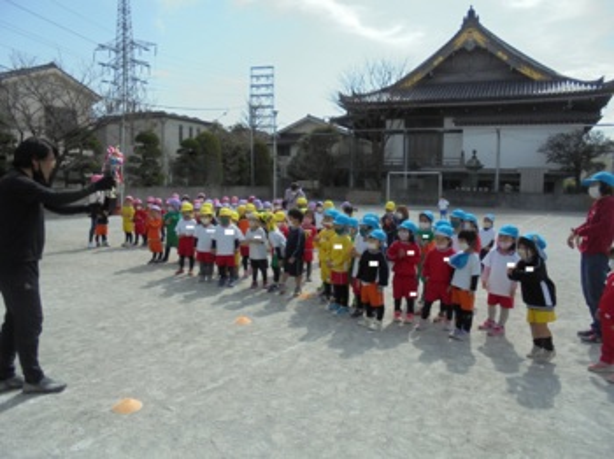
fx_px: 461
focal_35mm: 26
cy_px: 230
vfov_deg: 53.0
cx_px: 307
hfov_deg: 67.3
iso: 100
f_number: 3.5
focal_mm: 4.6
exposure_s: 1/1000
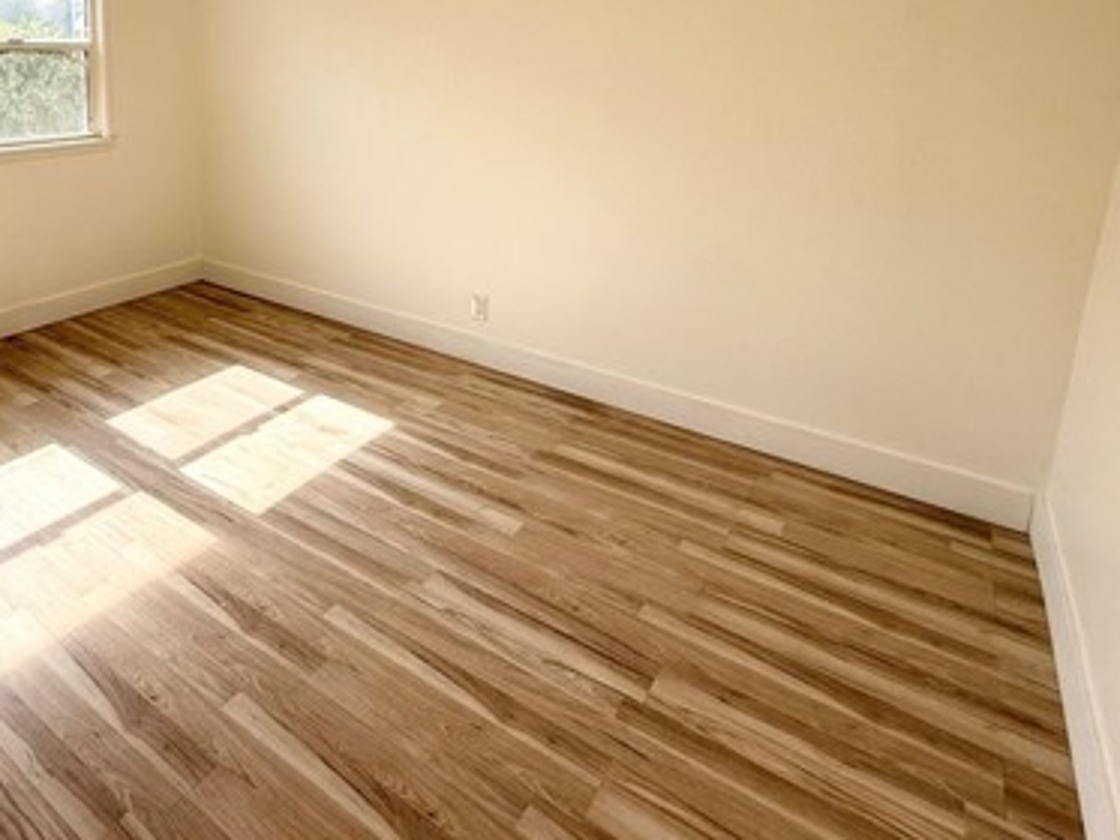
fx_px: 777
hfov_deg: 67.7
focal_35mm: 24
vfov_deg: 53.7
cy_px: 189
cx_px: 300
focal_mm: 2.22
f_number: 2.2
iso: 64
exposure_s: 1/349
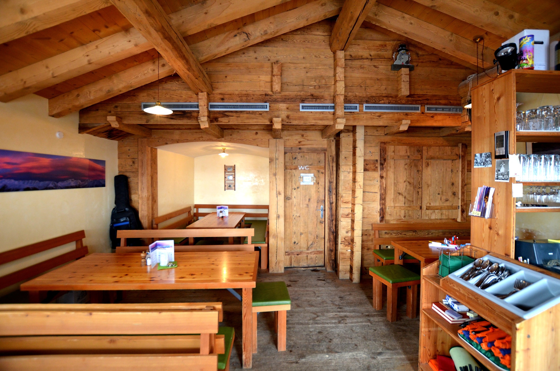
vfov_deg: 77.1
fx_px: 233
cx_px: 280
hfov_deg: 100.5
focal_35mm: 15
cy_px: 186
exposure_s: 1/100
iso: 500
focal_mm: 10
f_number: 3.5
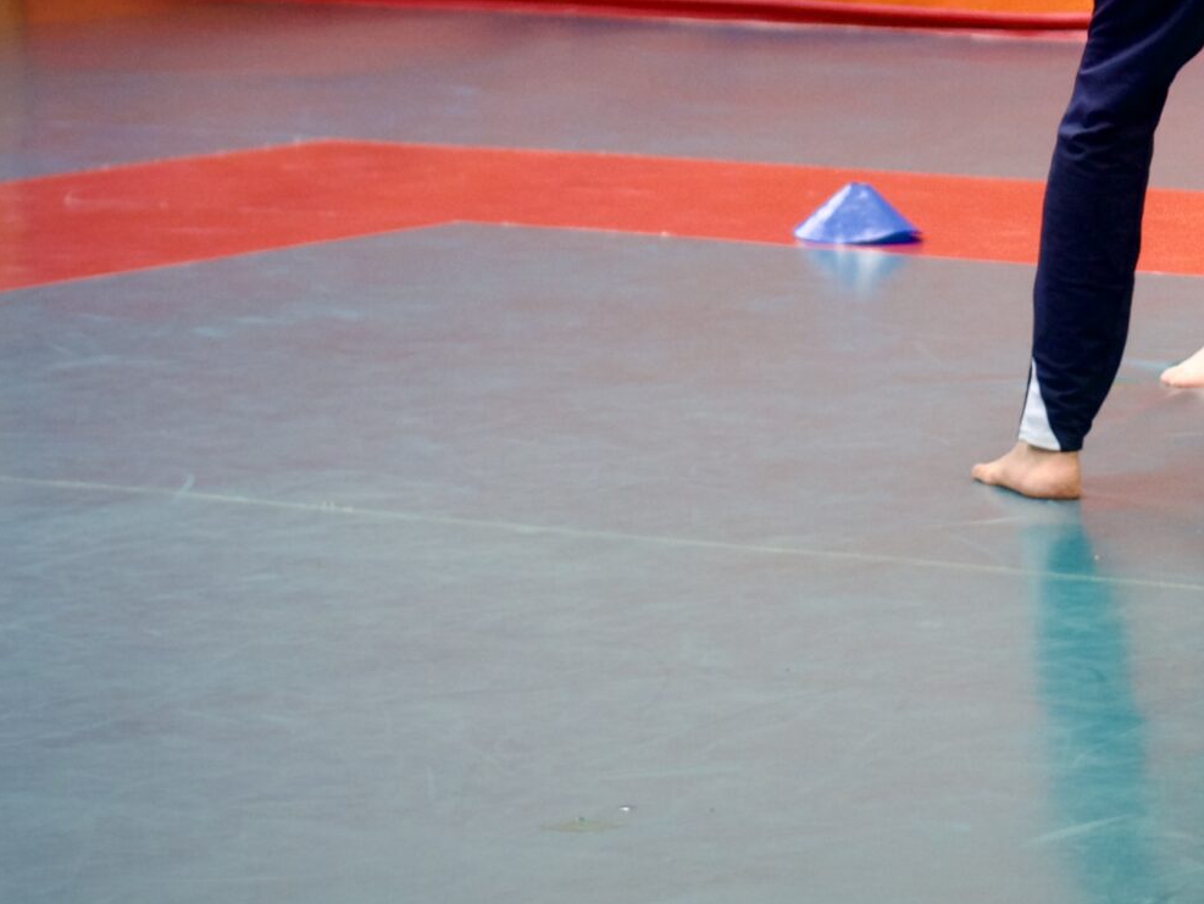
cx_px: 1555
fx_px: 7759
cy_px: -177
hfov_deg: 8.7
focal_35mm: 223
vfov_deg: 6.6
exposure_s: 1/125
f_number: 1.7
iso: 200
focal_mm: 43
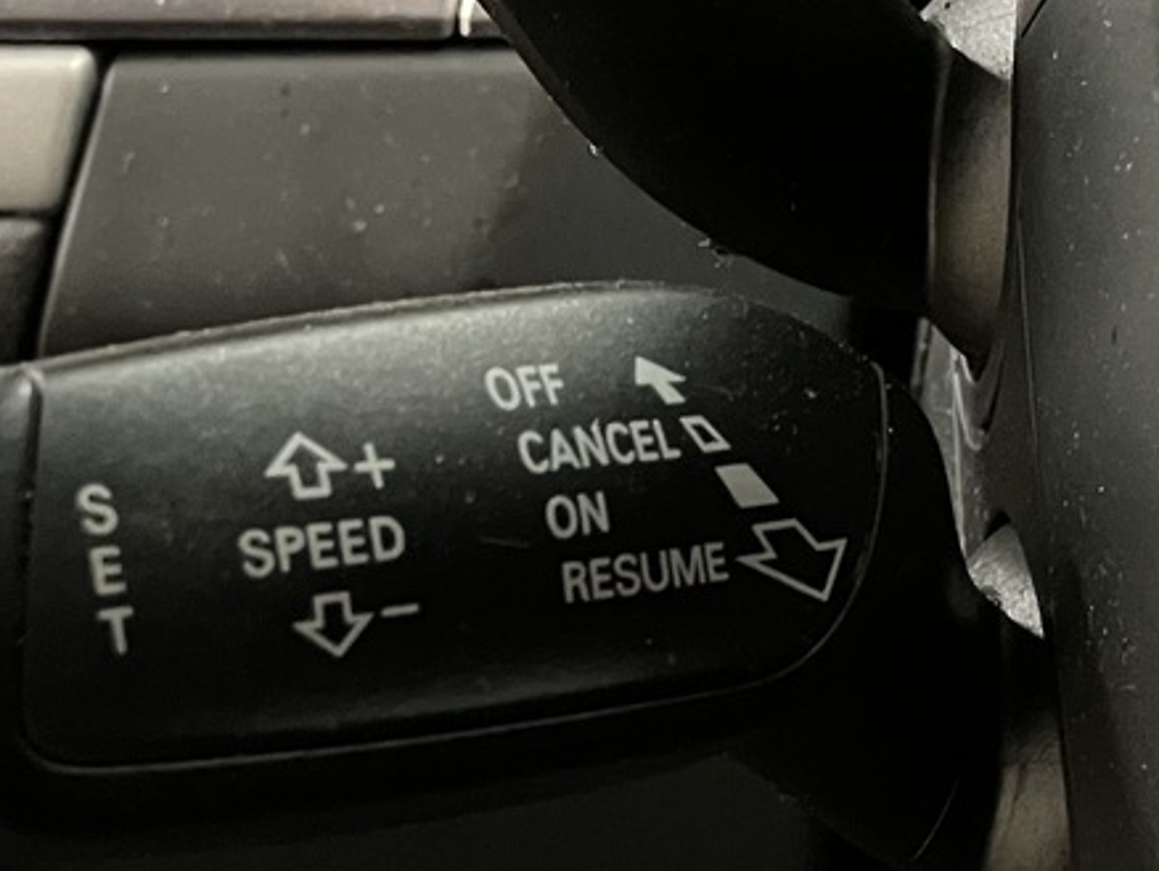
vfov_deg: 16.1
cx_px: 651
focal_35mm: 92
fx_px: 3082
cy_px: 466
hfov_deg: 21.3
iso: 800
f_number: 1.8
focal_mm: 3.99
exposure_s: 1/15
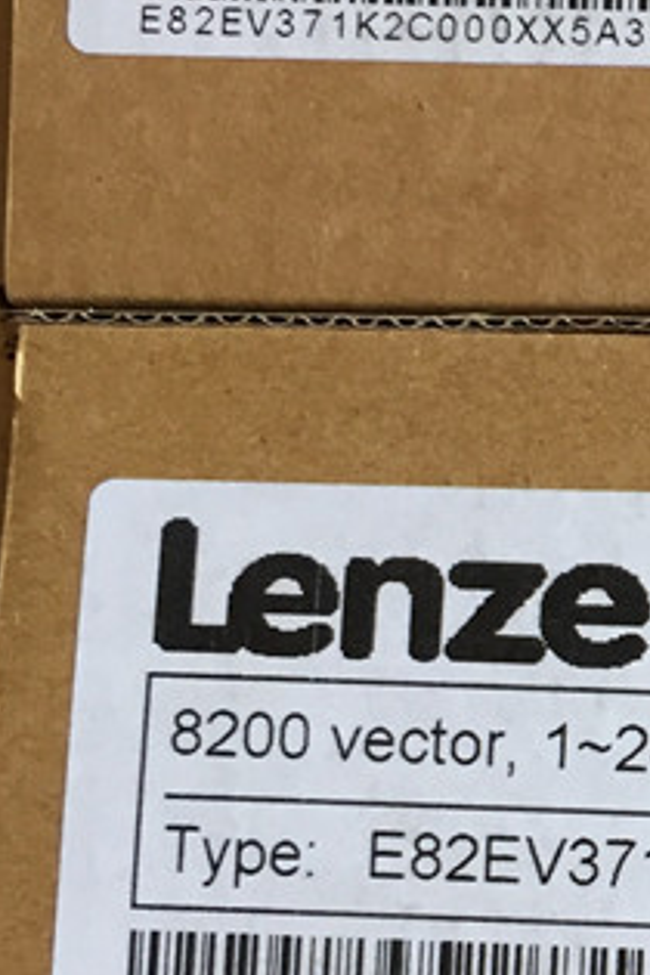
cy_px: 653
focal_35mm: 102
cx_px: 1151
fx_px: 2762
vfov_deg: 19.9
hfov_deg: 12.3
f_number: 2.2
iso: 50
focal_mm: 4.15
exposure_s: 1/33
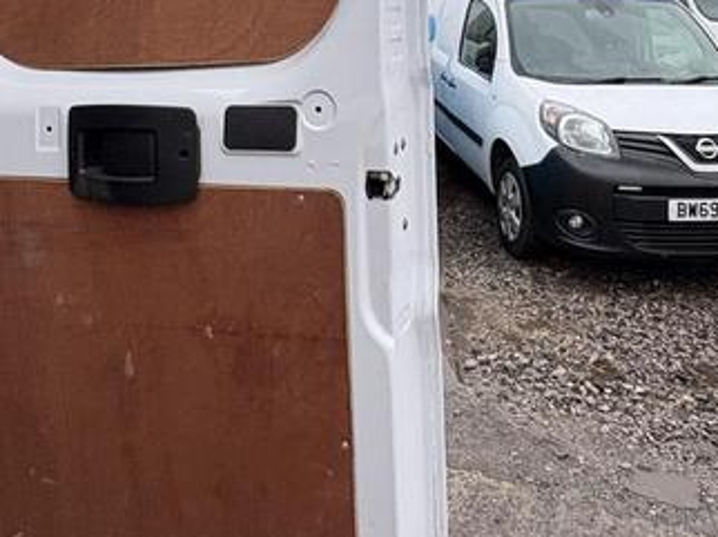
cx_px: 357
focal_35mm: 39
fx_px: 808
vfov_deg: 33.2
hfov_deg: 47.9
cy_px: -18
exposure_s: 1/99
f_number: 2.2
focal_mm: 2.22
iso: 80
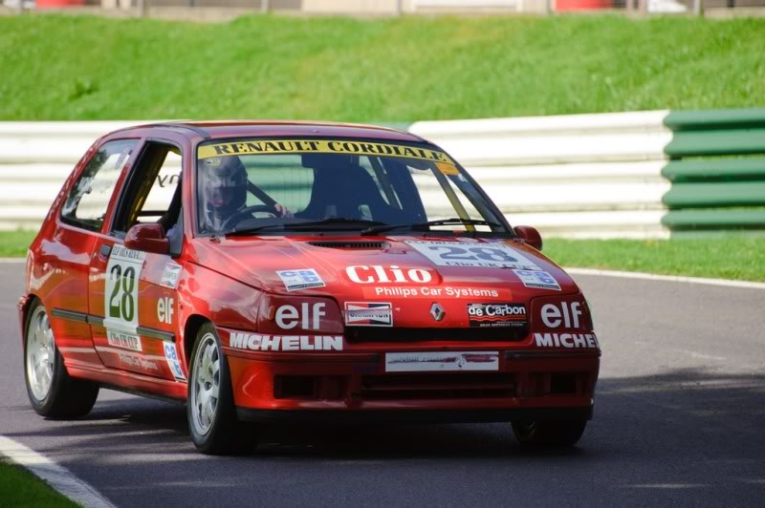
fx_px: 6370
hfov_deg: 6.9
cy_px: 254
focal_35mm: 300
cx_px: 382
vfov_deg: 4.6
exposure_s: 1/2000
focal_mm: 300
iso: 800
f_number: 5.6
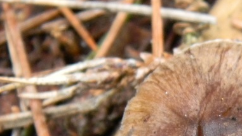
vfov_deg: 6.4
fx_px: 1219
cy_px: 148
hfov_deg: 11.3
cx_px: 228
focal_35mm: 190
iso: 400
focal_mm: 15.1
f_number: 4.5
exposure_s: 1/5.6
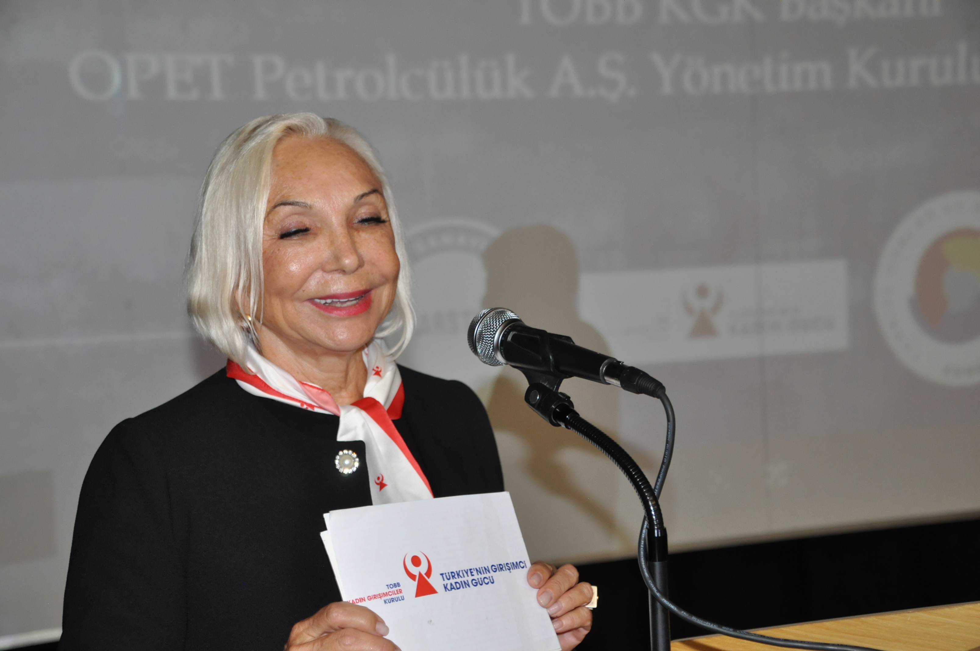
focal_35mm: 66
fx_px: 1794
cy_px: 326
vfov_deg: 20.6
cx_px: 490
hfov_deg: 30.5
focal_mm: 44
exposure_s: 1/60
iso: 800
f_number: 4.5
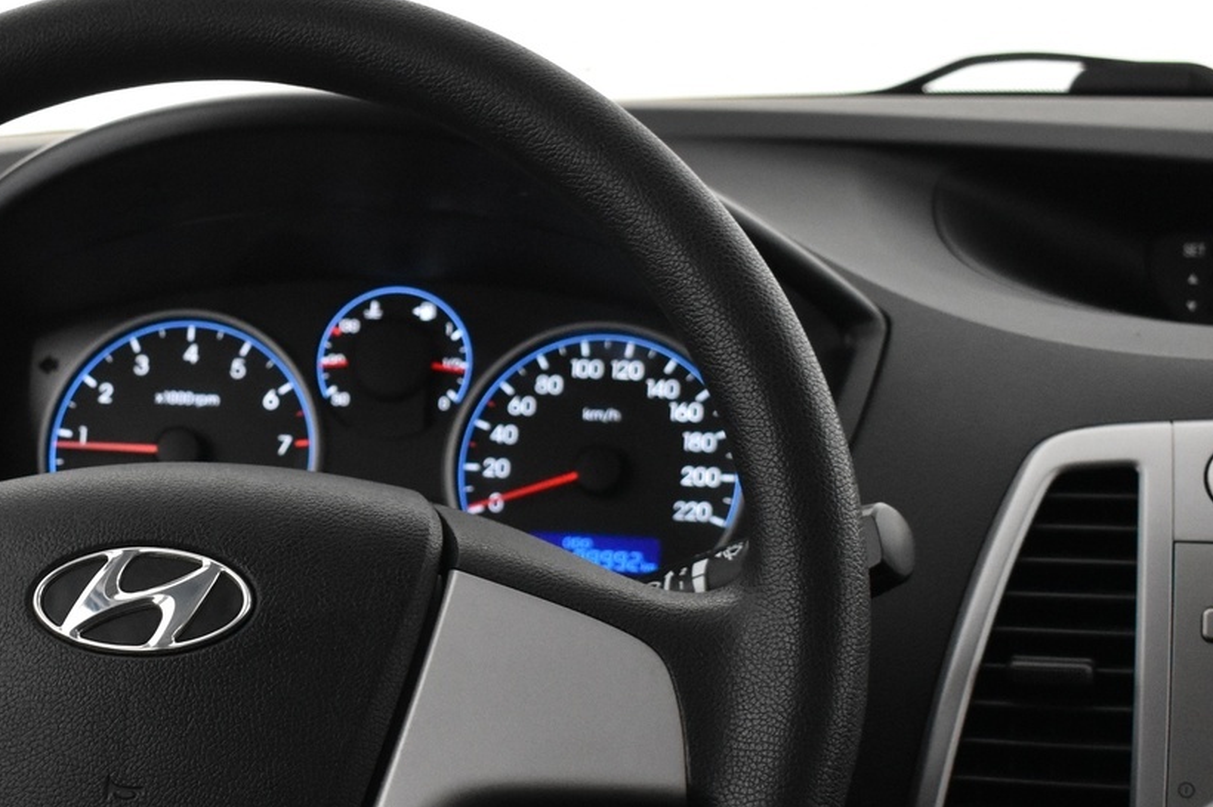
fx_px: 2896
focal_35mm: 86
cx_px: 114
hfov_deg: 23.0
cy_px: 616
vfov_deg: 15.8
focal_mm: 29
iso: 2500
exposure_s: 1/50
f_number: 4.2
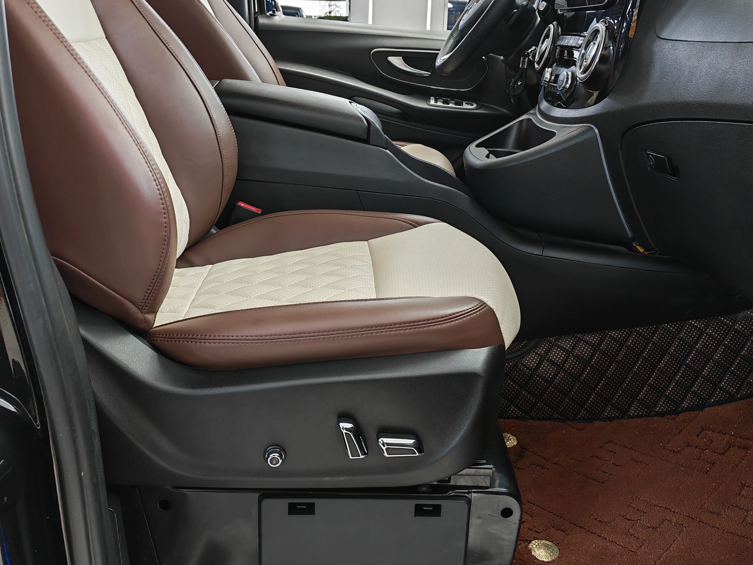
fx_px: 761
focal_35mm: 35
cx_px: 368
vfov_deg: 40.6
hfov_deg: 52.6
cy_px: 233
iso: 400
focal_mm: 6.12
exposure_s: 1/50
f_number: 1.9
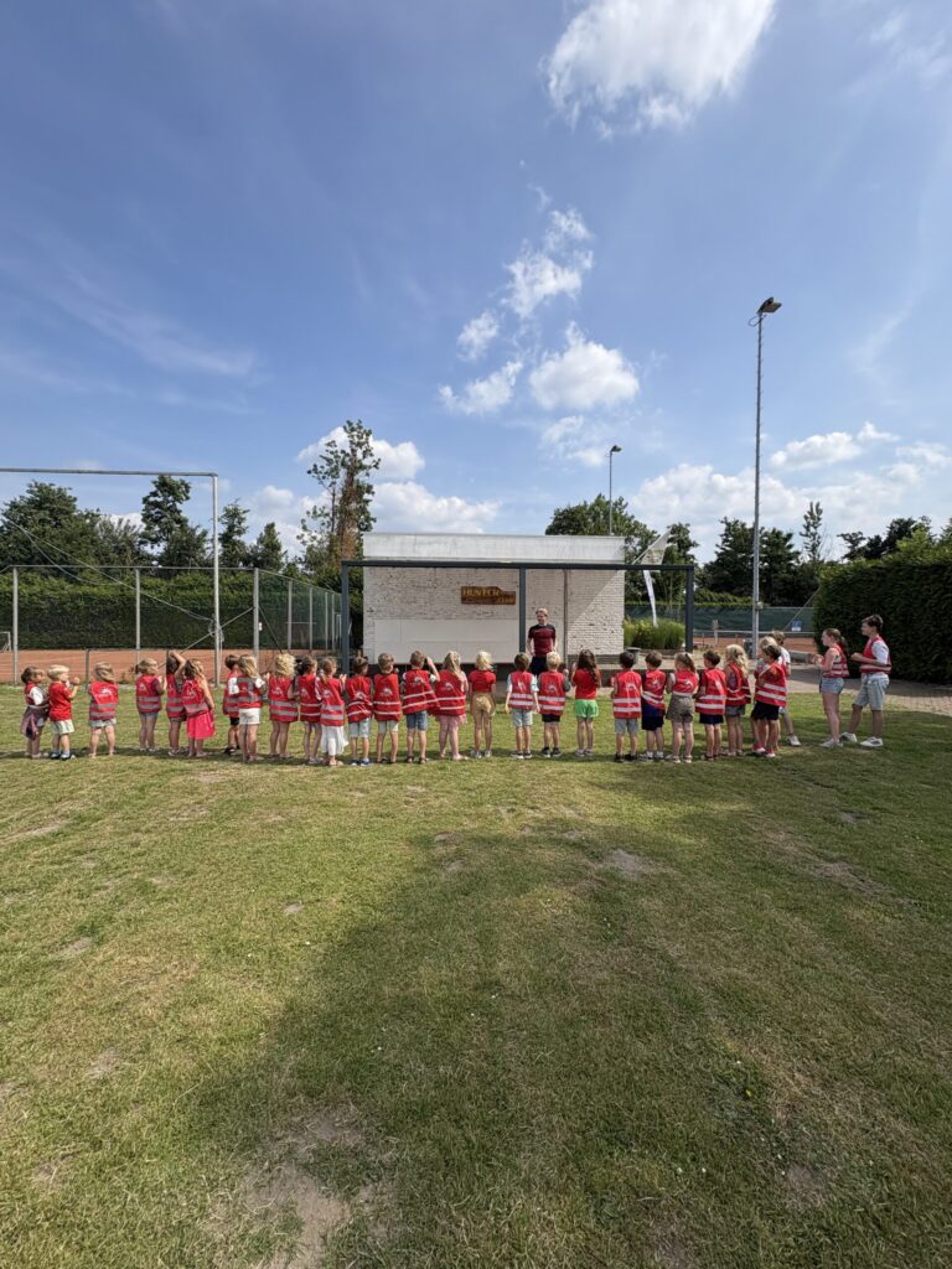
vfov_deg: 102.1
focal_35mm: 14
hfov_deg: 85.7
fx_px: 513
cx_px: 476
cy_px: 634
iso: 50
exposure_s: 1/2273
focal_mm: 2.22
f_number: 2.2
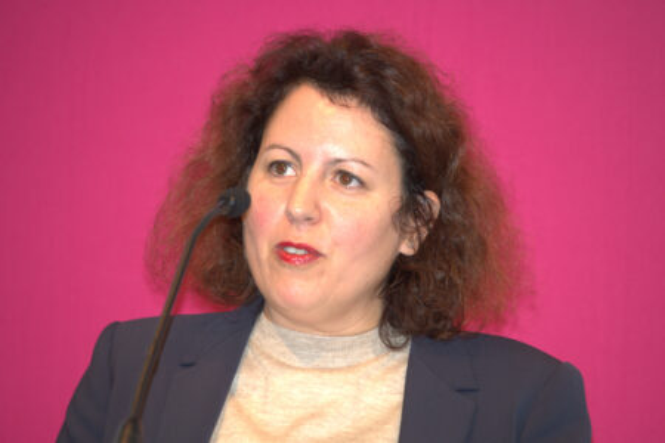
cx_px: 332
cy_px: 222
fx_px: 7388
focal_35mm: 400
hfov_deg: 5.2
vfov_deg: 3.4
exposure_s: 1/100
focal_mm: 400
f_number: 7.1
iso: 1000
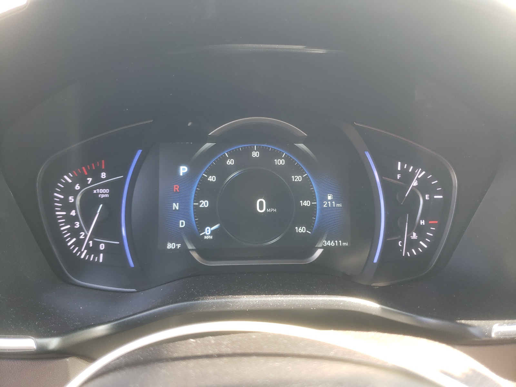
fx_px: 388
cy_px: 194
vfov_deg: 53.1
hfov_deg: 67.3
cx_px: 258
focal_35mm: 26
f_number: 1.5
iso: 55
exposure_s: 1/50
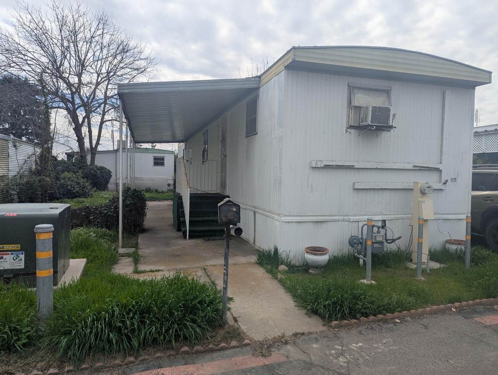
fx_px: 346
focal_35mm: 24
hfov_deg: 71.5
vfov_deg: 56.9
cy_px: 188
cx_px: 249
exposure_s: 1/3236
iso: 47
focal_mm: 6.81
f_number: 1.85
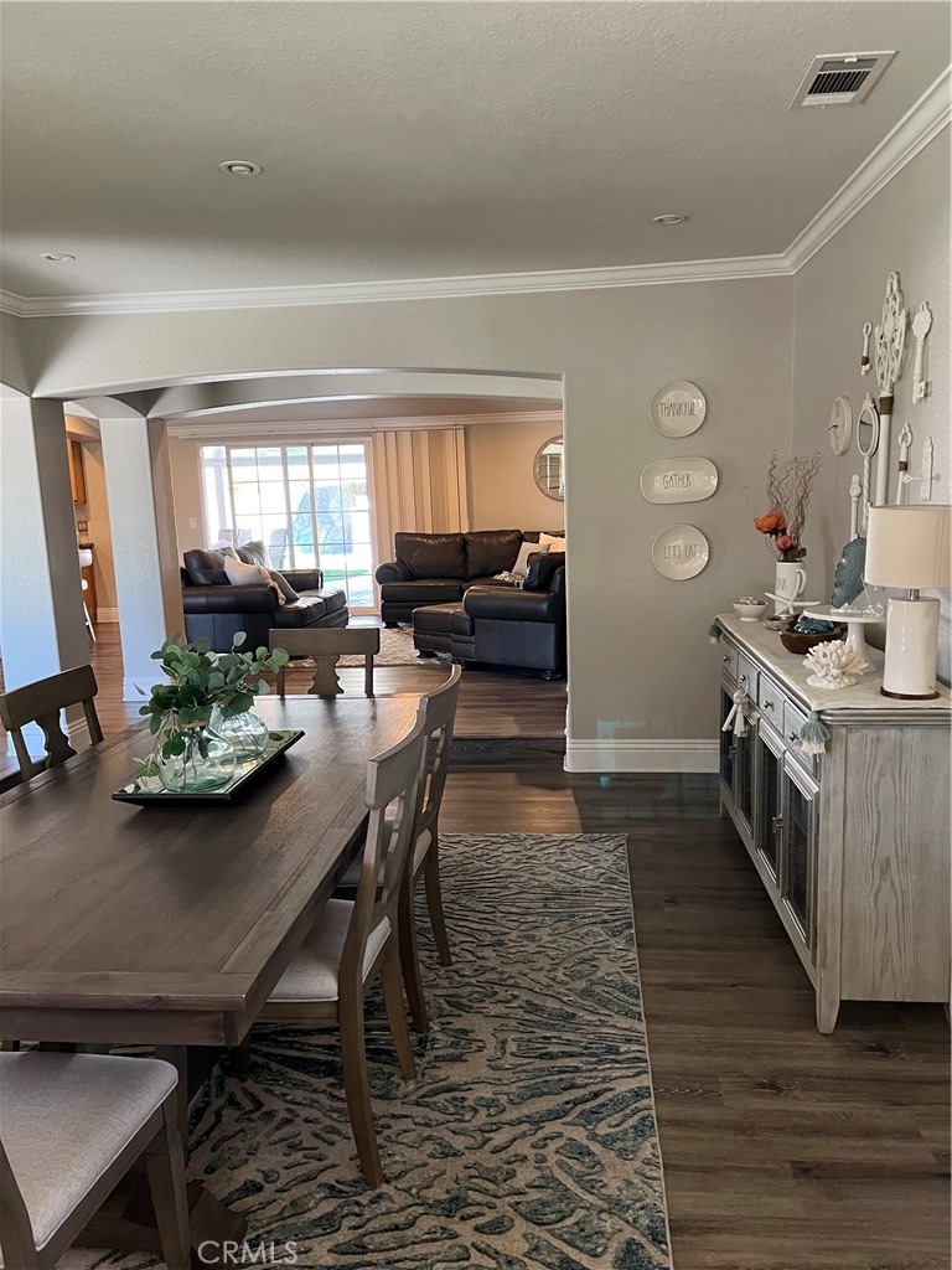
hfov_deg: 53.1
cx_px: 476
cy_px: 635
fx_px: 953
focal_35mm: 26
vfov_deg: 67.3
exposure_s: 1/60
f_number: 1.6
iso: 250
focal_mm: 5.1
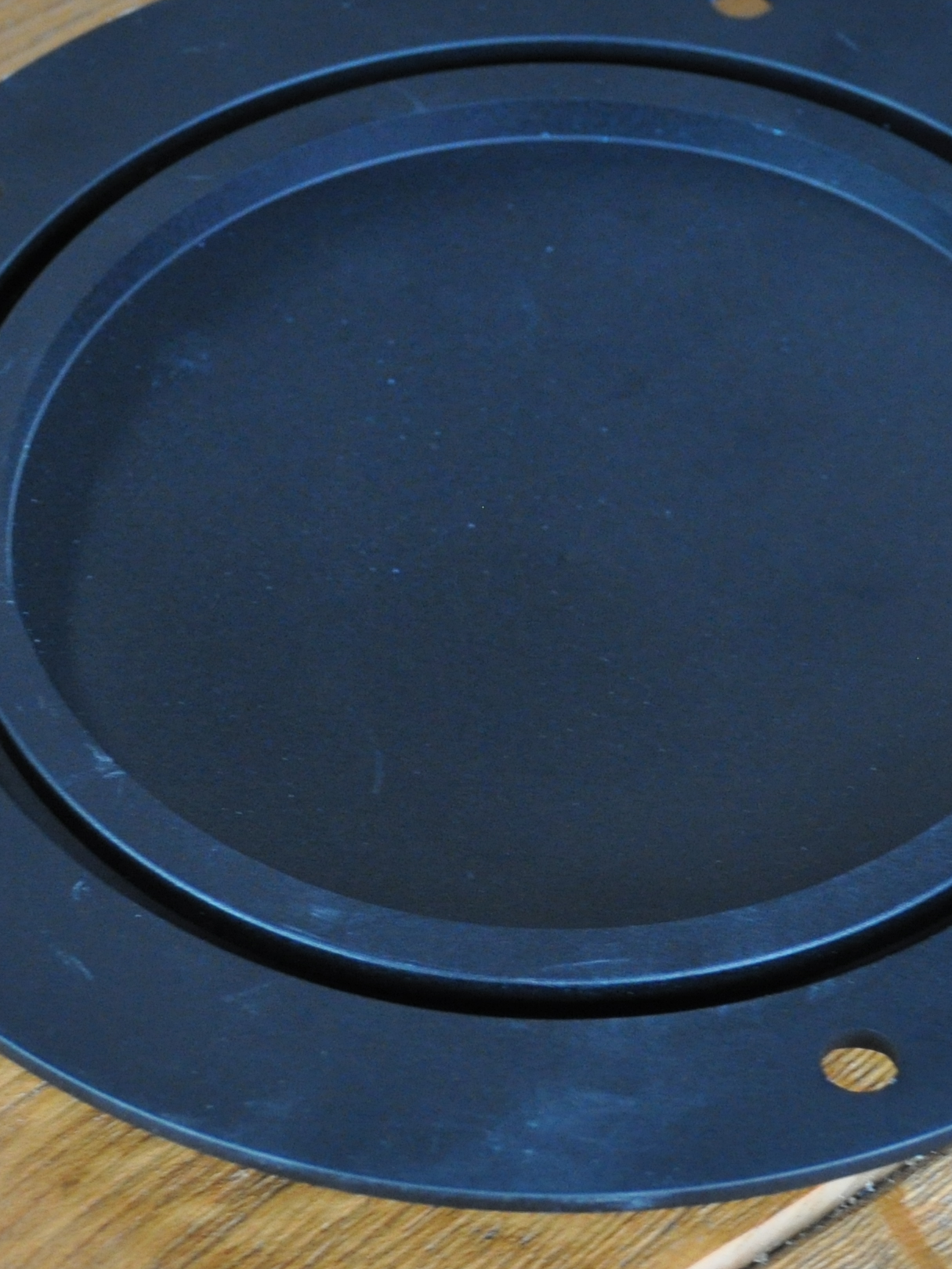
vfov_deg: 16.1
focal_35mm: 122
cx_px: 527
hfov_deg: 12.1
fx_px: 4474
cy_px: 600
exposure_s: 1/40
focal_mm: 32
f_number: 4.5
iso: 800
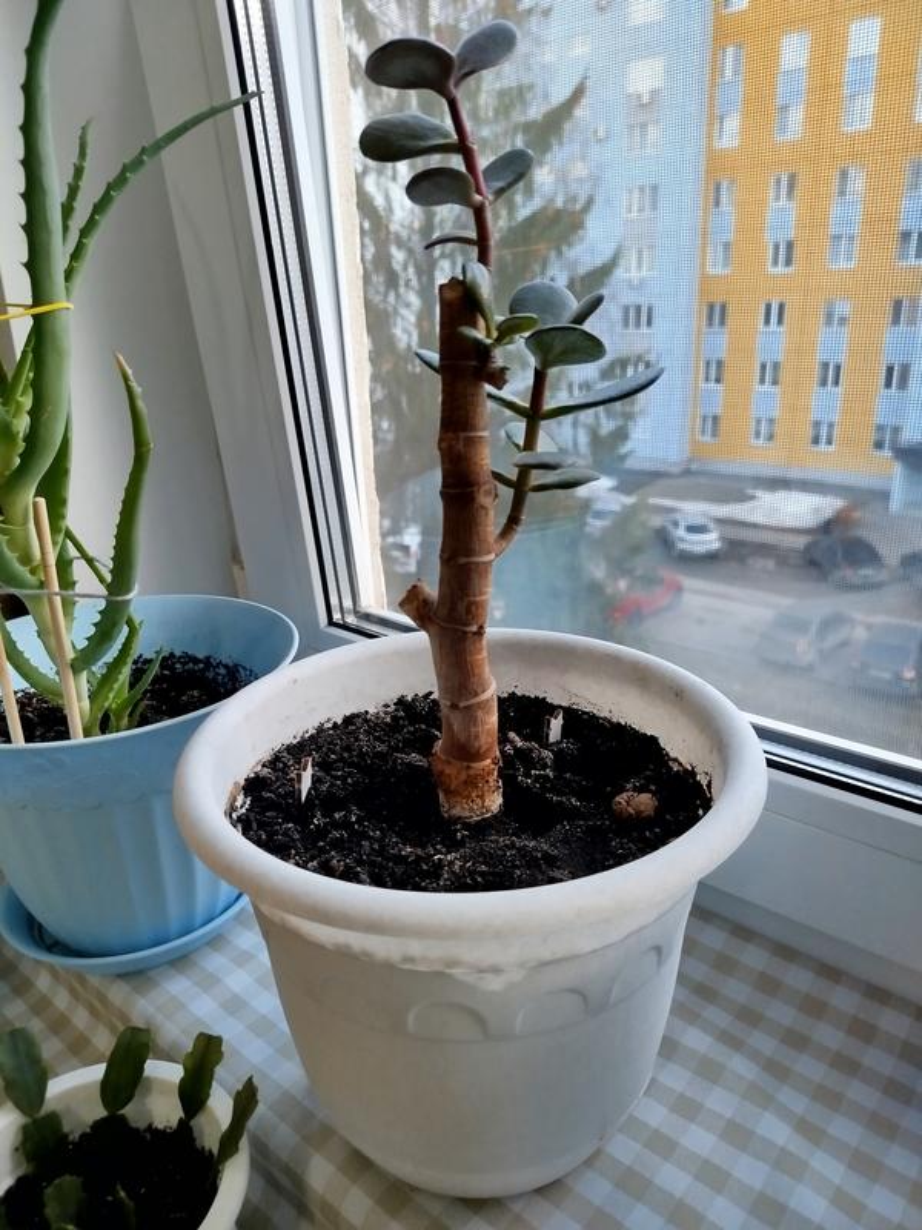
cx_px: 461
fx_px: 852
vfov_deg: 71.6
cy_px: 615
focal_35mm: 24
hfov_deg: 56.8
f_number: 1.7
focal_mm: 5.31
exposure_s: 1/33
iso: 200
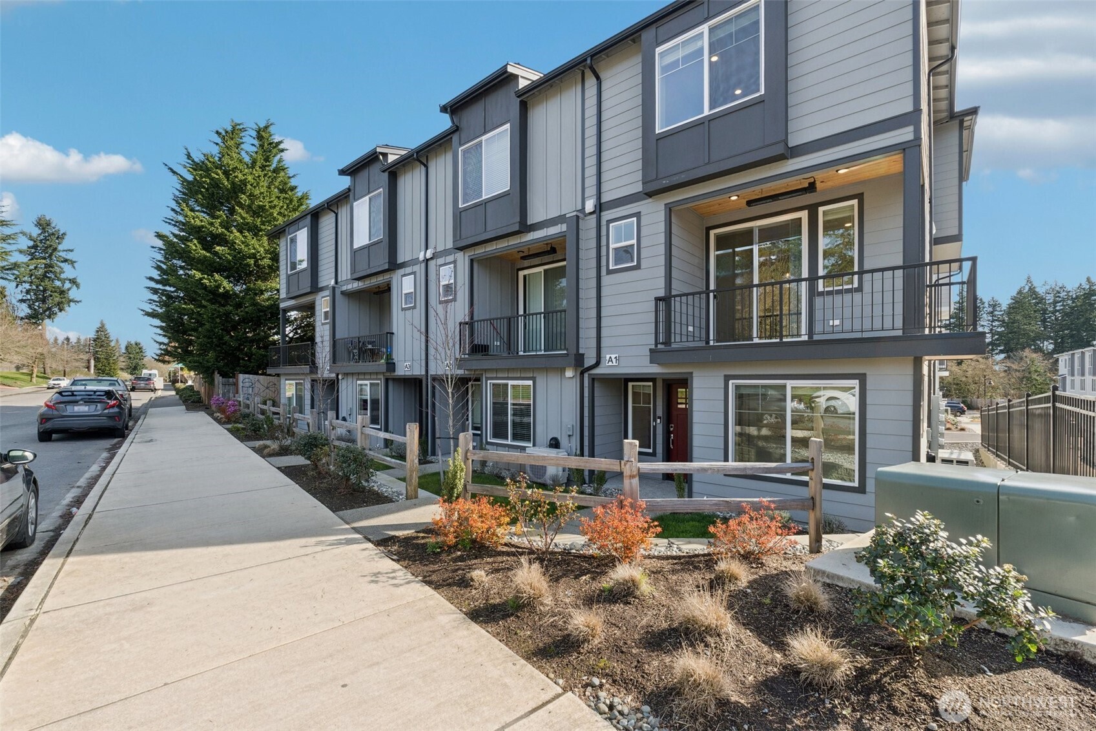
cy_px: 366
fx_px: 457
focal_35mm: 15
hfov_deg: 100.4
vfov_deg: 77.3
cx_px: 548
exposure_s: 1/80
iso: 250
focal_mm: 10
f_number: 9
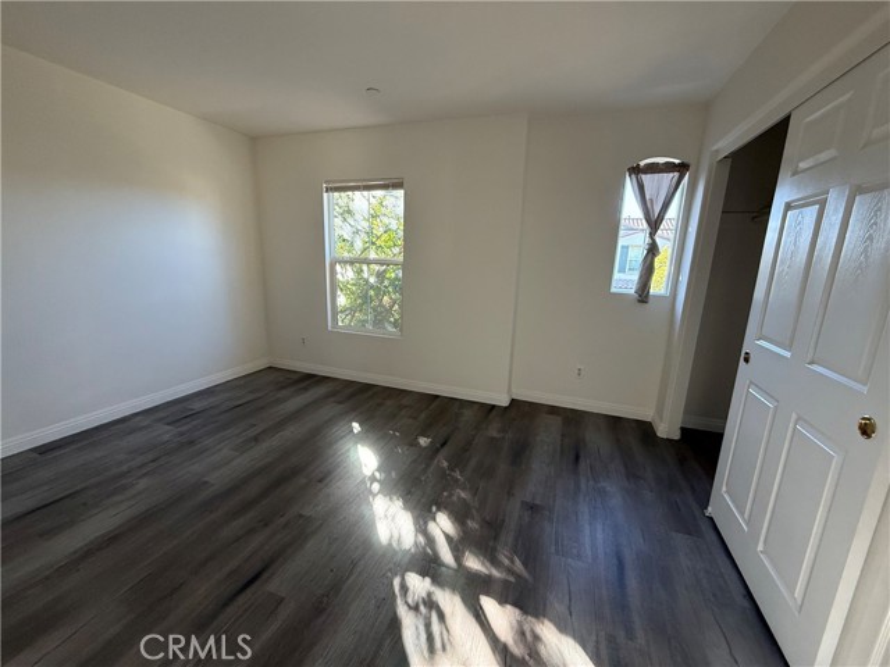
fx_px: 360
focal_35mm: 14
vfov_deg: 85.7
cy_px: 334
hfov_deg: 102.1
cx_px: 445
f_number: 2.2
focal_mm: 2.22
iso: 250
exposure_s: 1/99
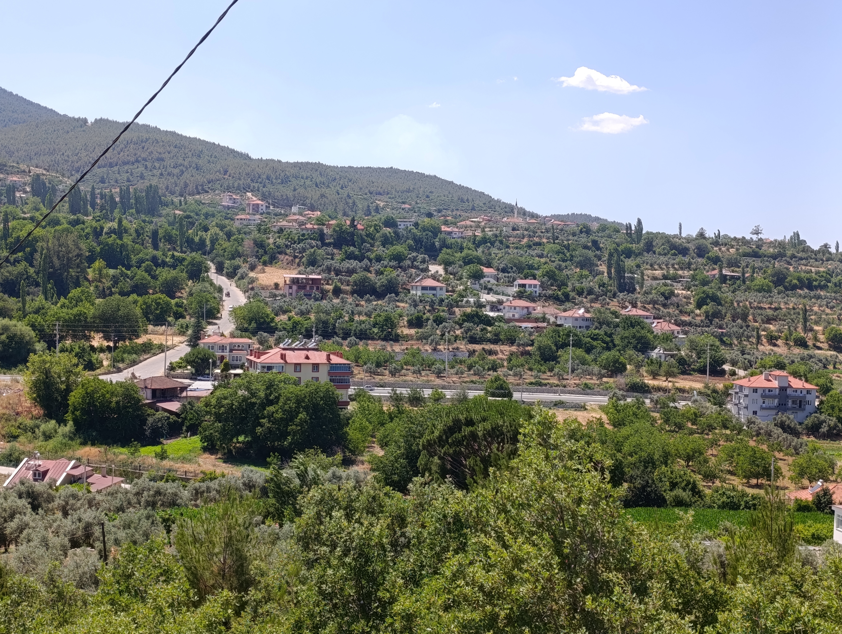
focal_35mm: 46
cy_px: 317
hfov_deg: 41.2
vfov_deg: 31.6
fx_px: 1120
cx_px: 421
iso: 51
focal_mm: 6.11
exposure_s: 1/678
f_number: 1.65
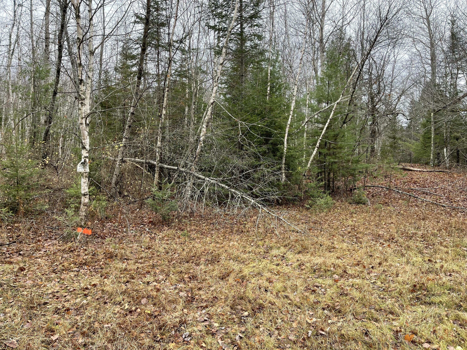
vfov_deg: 54.9
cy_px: 175
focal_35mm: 25
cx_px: 234
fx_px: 337
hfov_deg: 69.4
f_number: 1.6
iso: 32
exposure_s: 1/262
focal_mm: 5.1
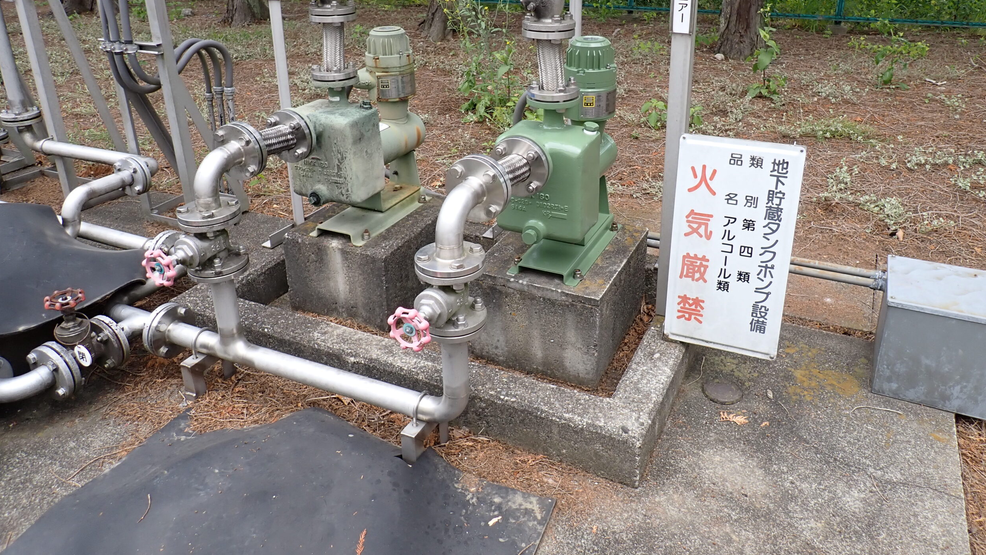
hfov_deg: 67.9
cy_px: 178
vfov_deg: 40.9
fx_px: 732
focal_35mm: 28
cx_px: 505
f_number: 2.8
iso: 100
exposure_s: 1/400
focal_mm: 4.5
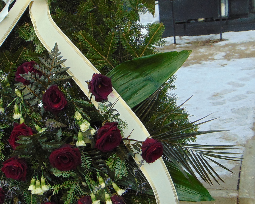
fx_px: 453
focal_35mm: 60
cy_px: 124
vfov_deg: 25.3
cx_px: 77
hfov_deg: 31.1
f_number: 3
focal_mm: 4.5
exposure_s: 1/500
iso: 80
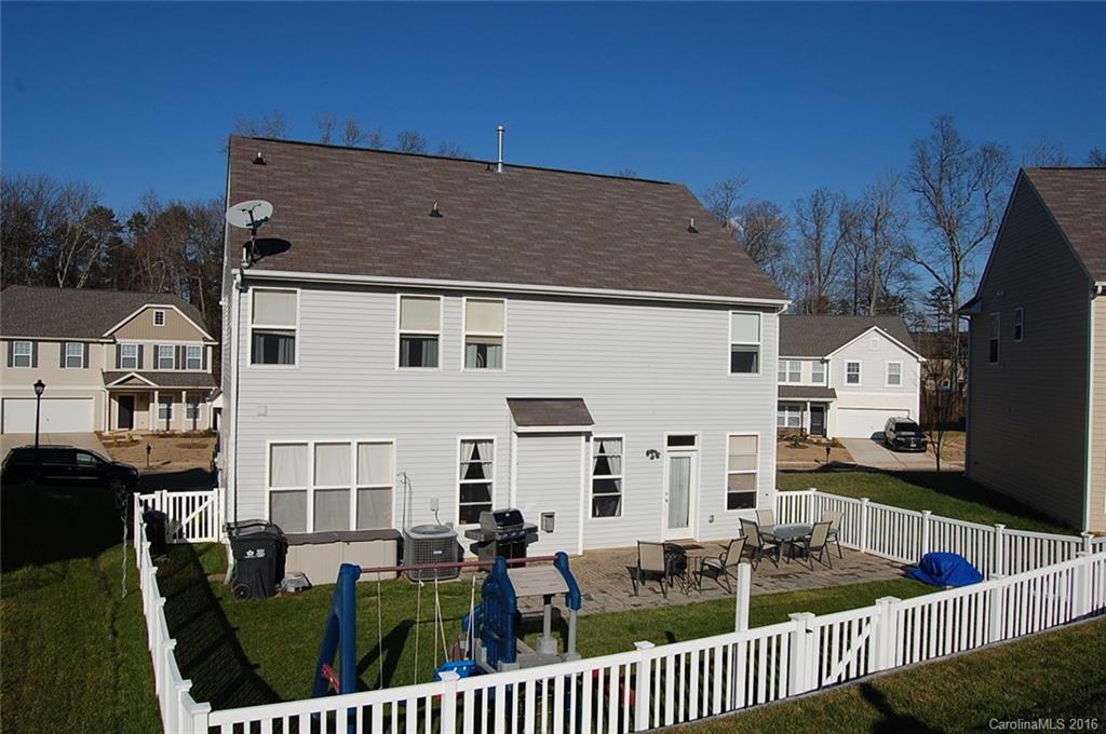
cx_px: 553
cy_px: 367
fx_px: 828
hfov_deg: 67.4
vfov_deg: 47.8
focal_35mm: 27
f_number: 11
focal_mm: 18
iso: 200
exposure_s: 1/500
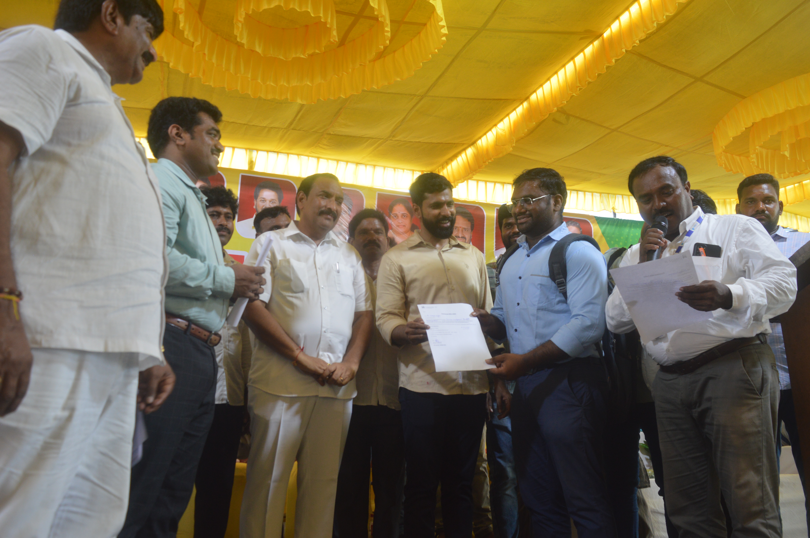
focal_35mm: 27
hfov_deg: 67.4
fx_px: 607
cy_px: 269
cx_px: 405
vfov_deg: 47.8
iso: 400
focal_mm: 18
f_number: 5.6
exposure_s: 1/100
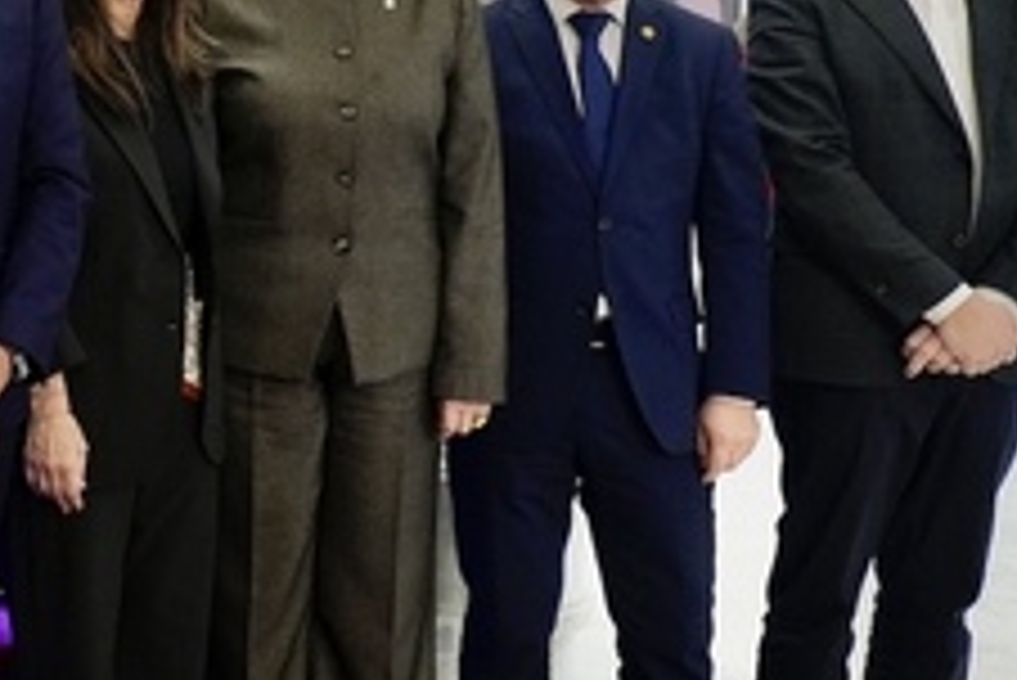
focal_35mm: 77
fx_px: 2177
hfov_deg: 23.2
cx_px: -315
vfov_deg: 17.7
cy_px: 221
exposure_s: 1/40
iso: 3200
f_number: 4
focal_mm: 24
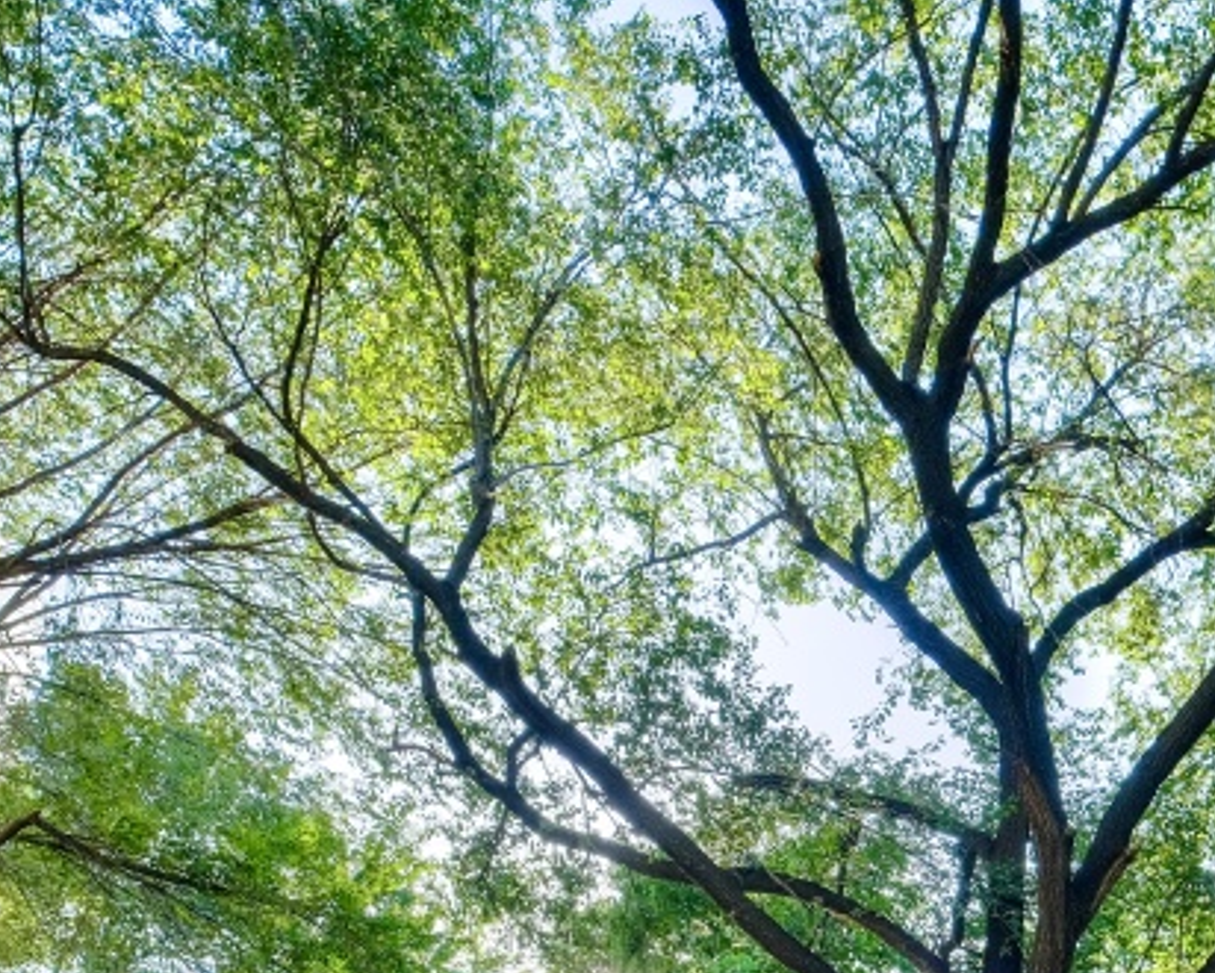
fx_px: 1475
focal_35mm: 41
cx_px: 926
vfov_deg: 31.7
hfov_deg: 43.2
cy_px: 1106
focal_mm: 10
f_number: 8
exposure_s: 1/480
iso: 640
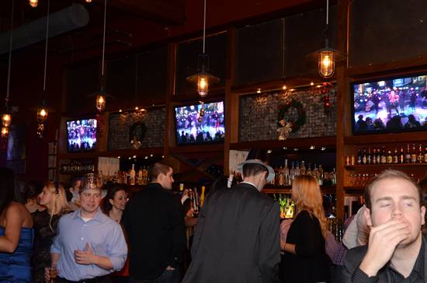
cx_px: 214
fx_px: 568
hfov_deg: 41.2
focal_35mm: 48
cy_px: 142
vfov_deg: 27.9
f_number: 5
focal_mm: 32
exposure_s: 1/15
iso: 1250
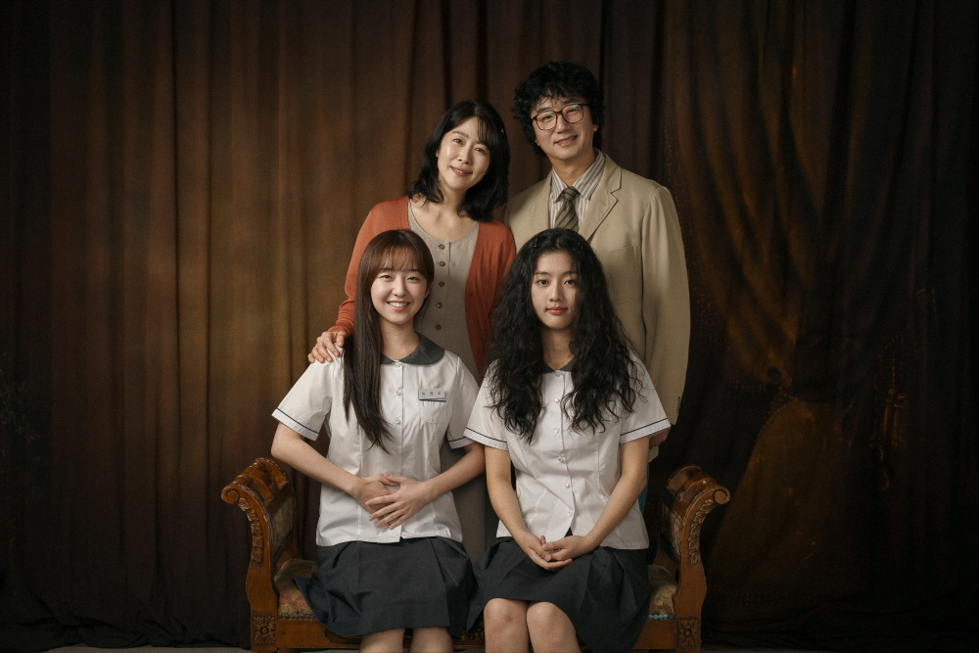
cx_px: 490
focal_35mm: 40
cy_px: 326
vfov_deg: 33.4
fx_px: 1088
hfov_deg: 48.5
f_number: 5
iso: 320
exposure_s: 1/160
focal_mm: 40
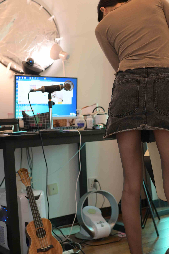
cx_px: 115
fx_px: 401
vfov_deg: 35.0
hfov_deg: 23.7
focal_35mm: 57
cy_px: 121
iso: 1600
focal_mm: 35
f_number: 3.2
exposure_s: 1/160
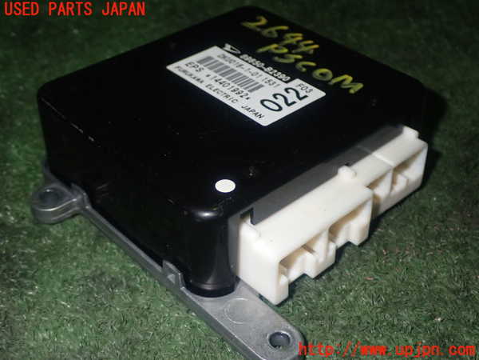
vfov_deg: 29.1
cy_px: 180
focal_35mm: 50
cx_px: 240
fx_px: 692
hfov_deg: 38.2
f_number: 9
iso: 320
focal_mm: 9.01
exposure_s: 1/50
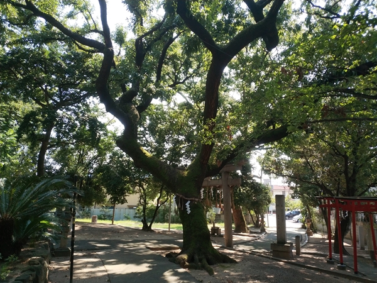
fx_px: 349
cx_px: 188
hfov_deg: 56.8
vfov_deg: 44.2
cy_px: 142
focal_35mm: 32
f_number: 2
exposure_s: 1/372
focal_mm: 4.5
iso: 181
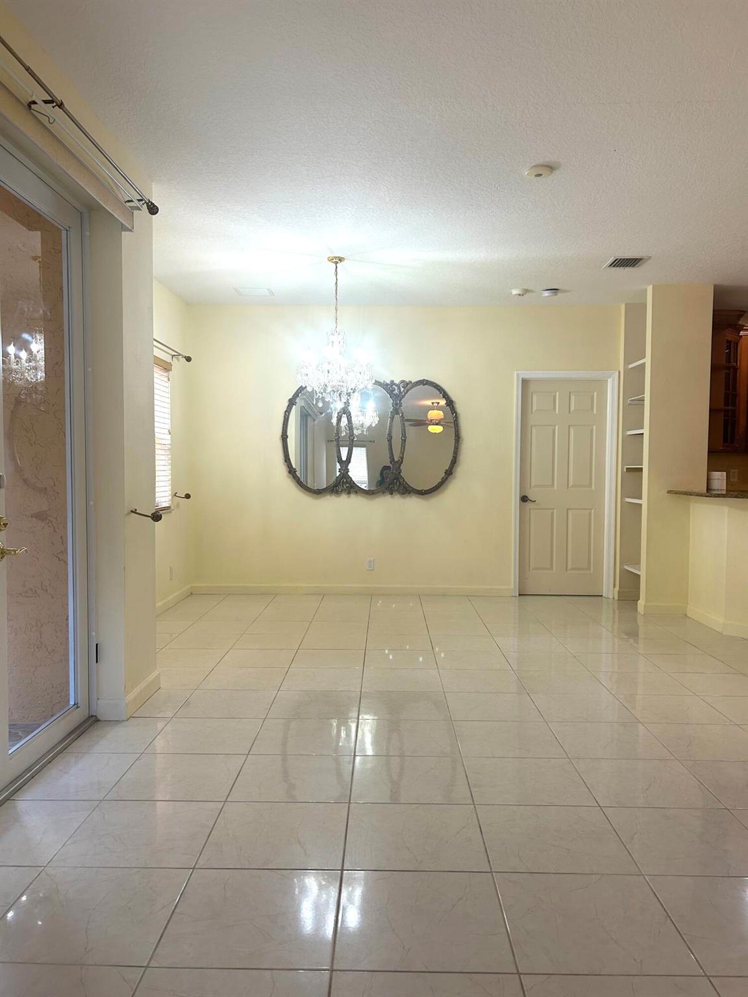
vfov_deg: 67.3
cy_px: 498
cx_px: 374
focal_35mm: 26
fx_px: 749
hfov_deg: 53.1
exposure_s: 1/120
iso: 80
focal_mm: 5.7
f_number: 1.5
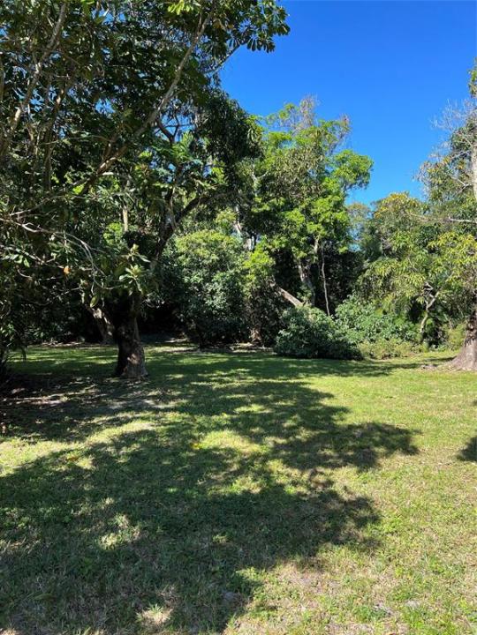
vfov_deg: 67.3
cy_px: 318
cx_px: 238
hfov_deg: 53.1
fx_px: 478
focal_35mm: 26
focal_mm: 5.7
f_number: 1.5
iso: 50
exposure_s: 1/917
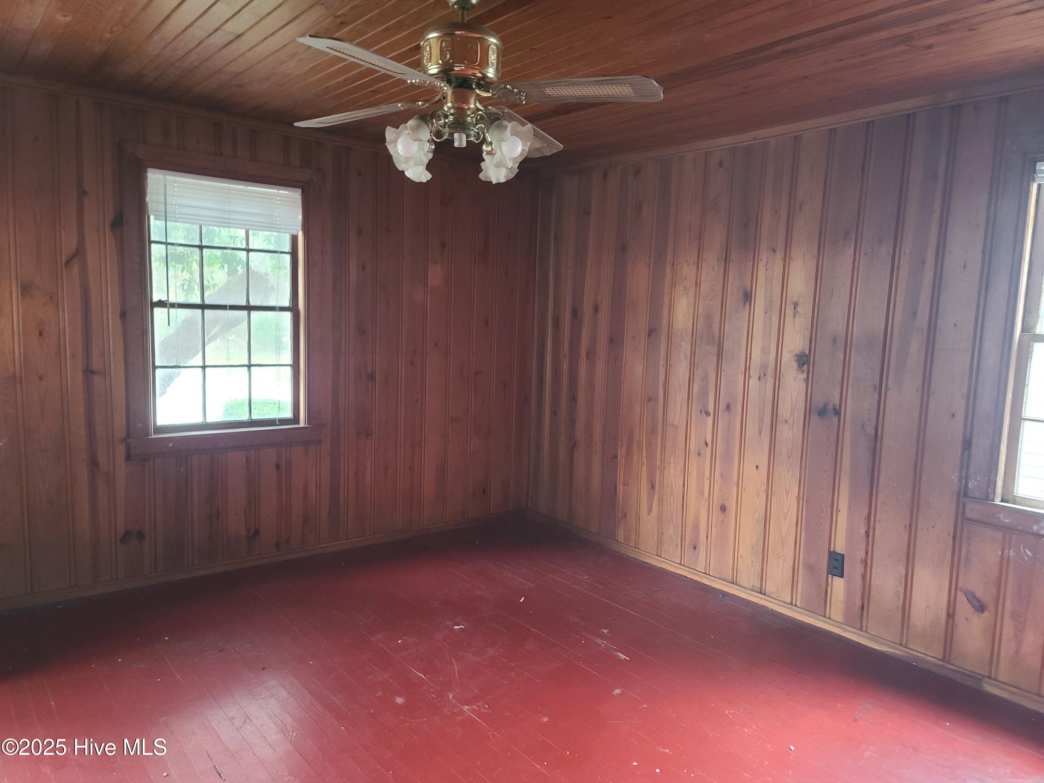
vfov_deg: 54.9
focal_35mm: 25
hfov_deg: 69.4
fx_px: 754
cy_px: 392
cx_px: 522
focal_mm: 7
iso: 500
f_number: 1.8
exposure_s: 1/40
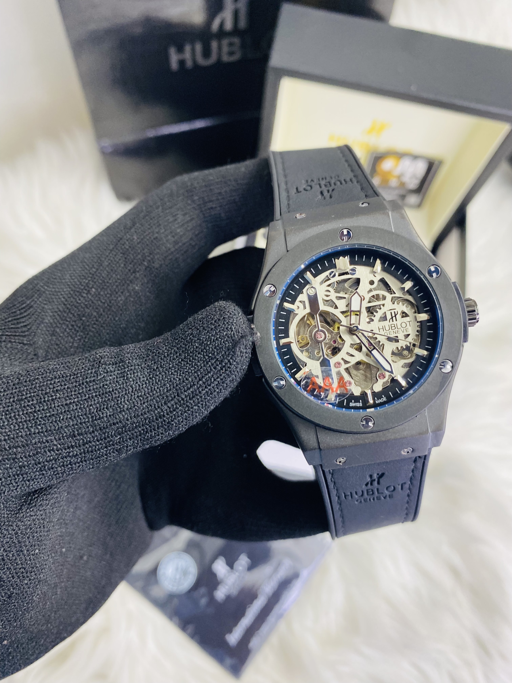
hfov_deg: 53.1
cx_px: 256
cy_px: 342
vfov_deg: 67.3
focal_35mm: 26
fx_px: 513
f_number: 1.8
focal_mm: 4.25
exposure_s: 1/50
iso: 125
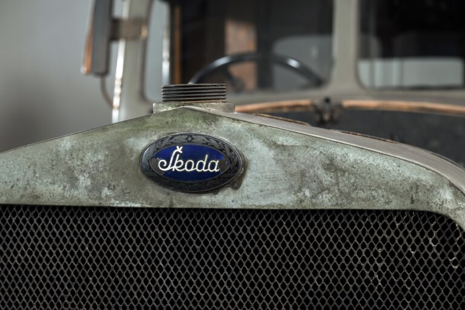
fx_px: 904
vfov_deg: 19.5
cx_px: 232
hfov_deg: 28.8
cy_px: 155
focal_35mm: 70
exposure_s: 1/1.25
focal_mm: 70
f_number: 8
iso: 100
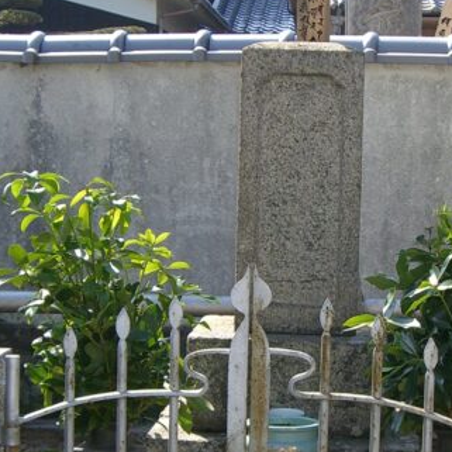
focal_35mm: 107
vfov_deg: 16.3
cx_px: 311
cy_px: 249
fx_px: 1581
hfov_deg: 16.2
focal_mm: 6.2
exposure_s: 1/250
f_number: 4.3
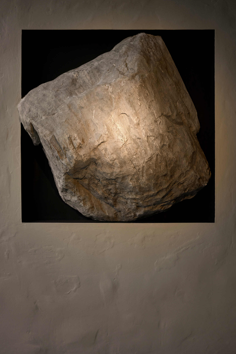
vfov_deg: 54.4
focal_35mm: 35
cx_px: 118
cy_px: 177
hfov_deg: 37.9
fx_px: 344
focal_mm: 35
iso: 1000
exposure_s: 1/400
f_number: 2.8
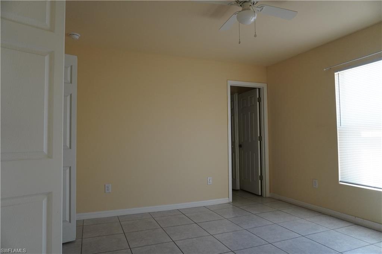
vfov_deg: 53.1
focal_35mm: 24
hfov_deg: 73.8
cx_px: 191
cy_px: 127
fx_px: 255
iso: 1000
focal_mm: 16
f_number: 4
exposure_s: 1/160
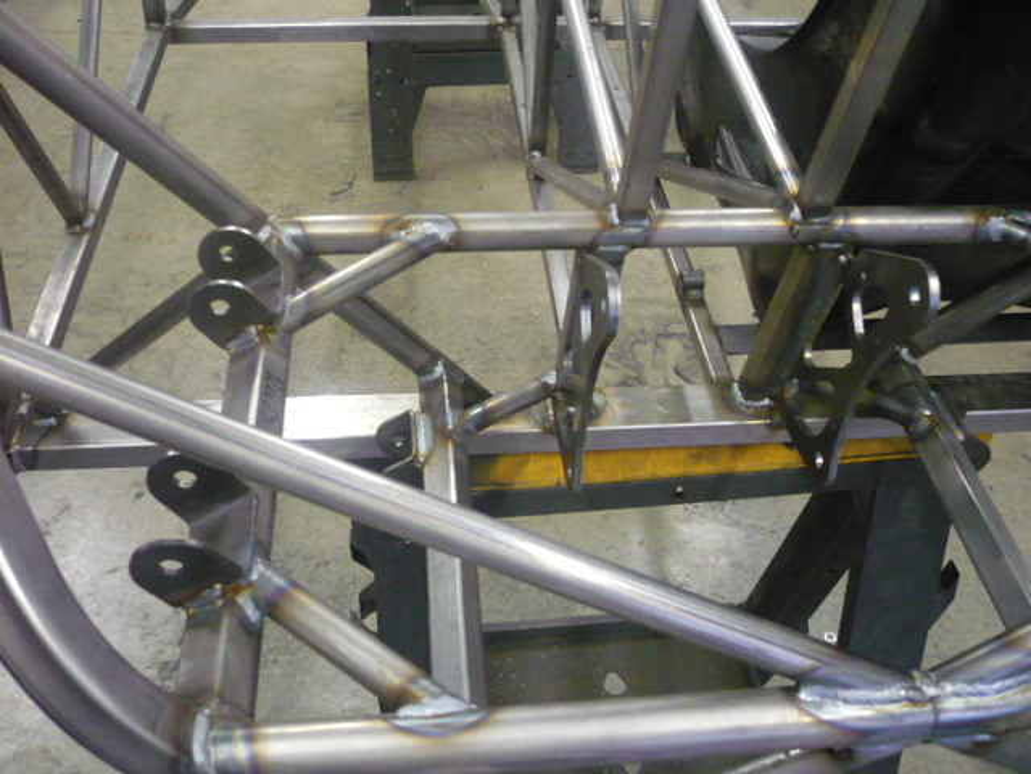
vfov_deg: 40.7
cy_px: 387
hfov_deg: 52.6
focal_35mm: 35
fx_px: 1042
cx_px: 516
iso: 400
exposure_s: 1/15
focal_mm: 5.8
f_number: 2.8
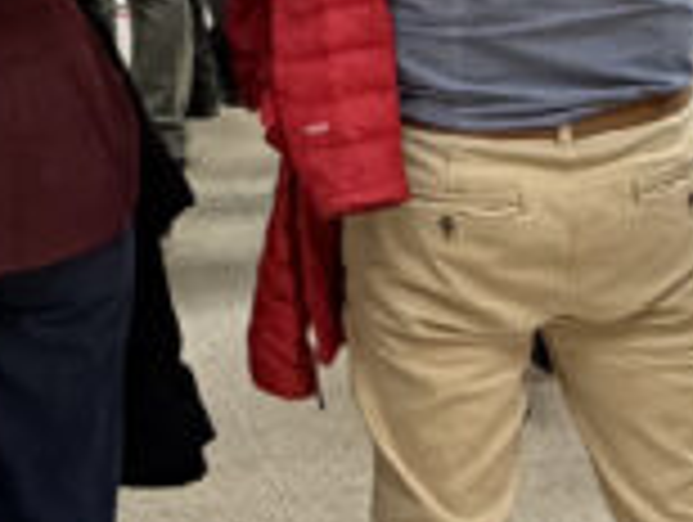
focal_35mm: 93
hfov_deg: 20.7
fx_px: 1865
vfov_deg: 14.1
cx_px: 112
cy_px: -418
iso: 400
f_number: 2.2
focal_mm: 2.22
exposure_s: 1/50
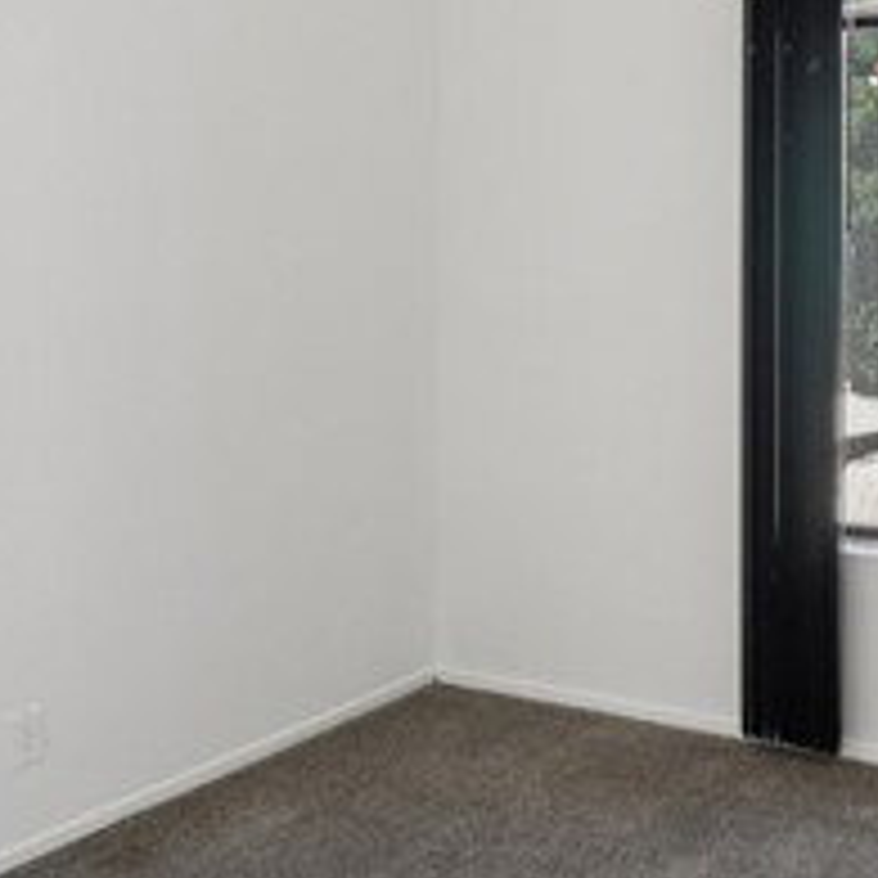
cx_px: 914
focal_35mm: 39
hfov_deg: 37.4
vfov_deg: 41.5
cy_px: 216
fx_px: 1119
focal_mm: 14
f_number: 8
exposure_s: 1/320
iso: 400
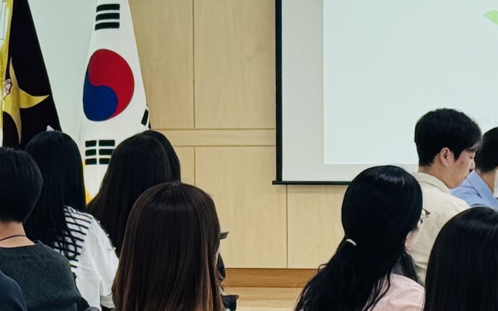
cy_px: 301
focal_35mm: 207
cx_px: 193
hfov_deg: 10.1
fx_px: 2809
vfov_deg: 6.3
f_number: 1.78
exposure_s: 1/147
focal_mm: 6.76
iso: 80
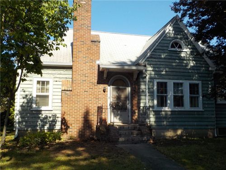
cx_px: 113
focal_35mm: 30
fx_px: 196
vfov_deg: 46.8
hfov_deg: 60.0
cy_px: 85
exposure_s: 1/800
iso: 125
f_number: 3.3
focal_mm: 4.1
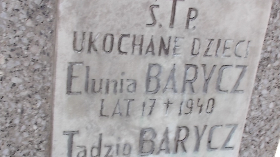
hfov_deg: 36.0
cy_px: 110
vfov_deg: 20.6
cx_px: 122
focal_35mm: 58
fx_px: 431
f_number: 3.4
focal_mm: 5.3
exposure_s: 1/100
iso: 80
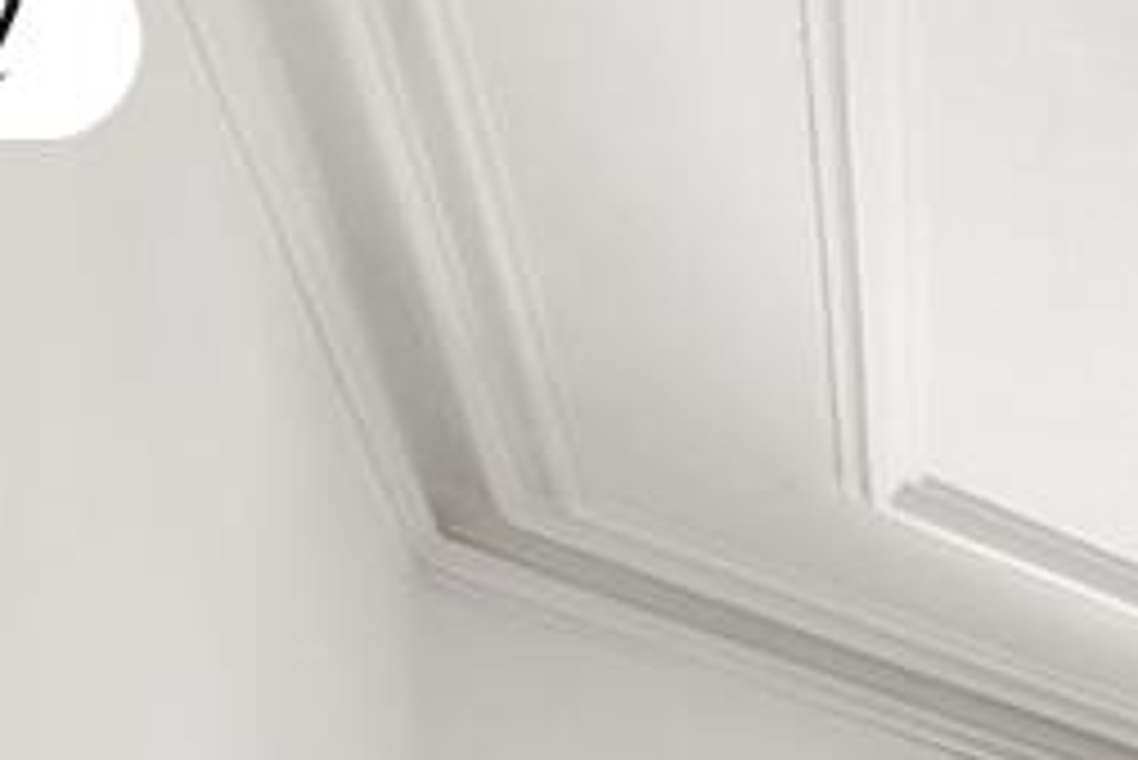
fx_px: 2625
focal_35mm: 83
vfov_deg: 12.1
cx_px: 2364
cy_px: 1983
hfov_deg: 17.0
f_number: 7.1
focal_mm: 14
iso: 200
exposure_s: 1/2
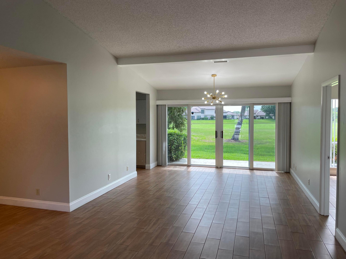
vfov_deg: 53.1
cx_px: 173
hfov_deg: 67.3
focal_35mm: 26
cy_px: 130
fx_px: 260
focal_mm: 4.2
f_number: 1.6
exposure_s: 1/146
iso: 32
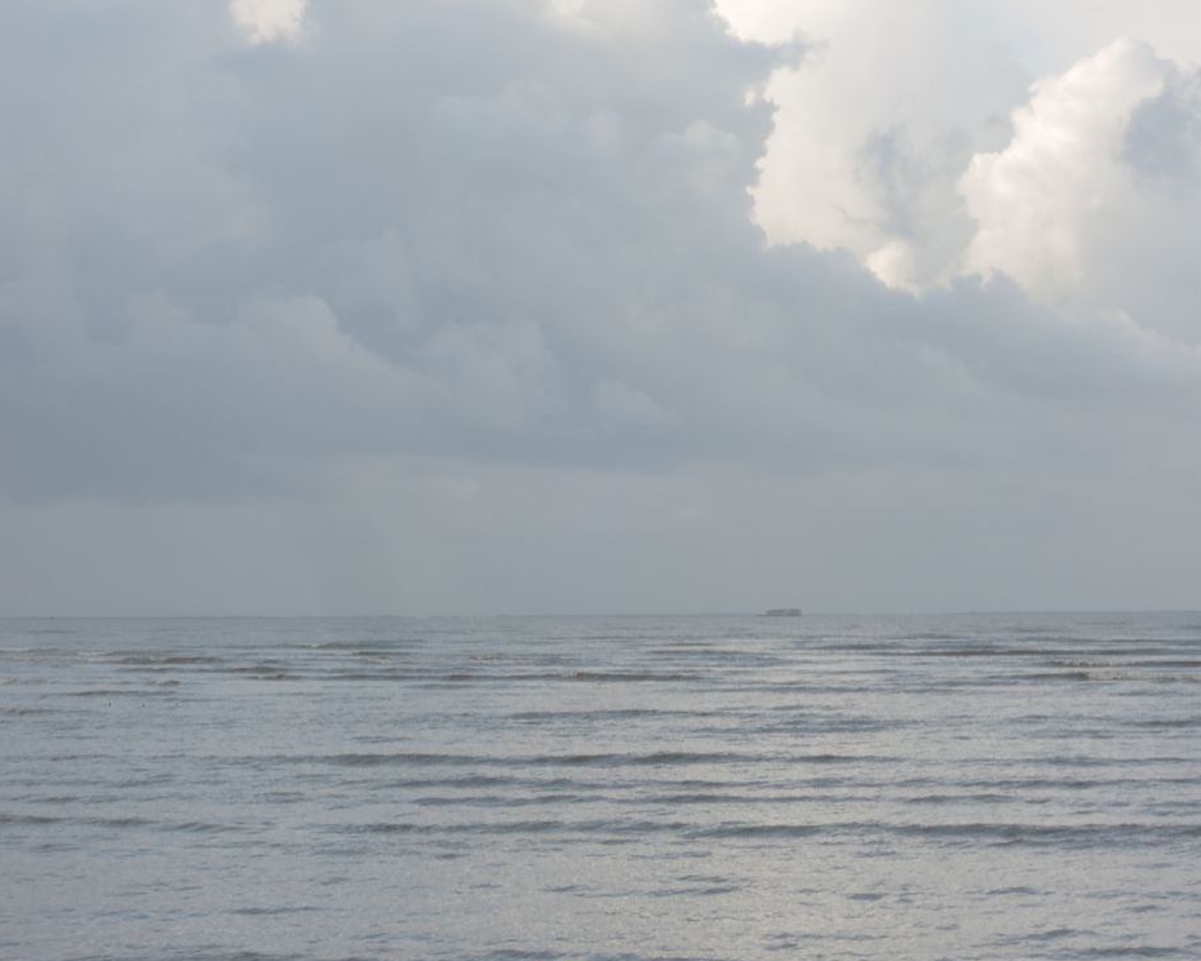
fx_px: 4479
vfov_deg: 12.2
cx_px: 611
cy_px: 480
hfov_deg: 15.3
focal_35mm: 126
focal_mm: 25.5
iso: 80
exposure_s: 1/160
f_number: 7.1
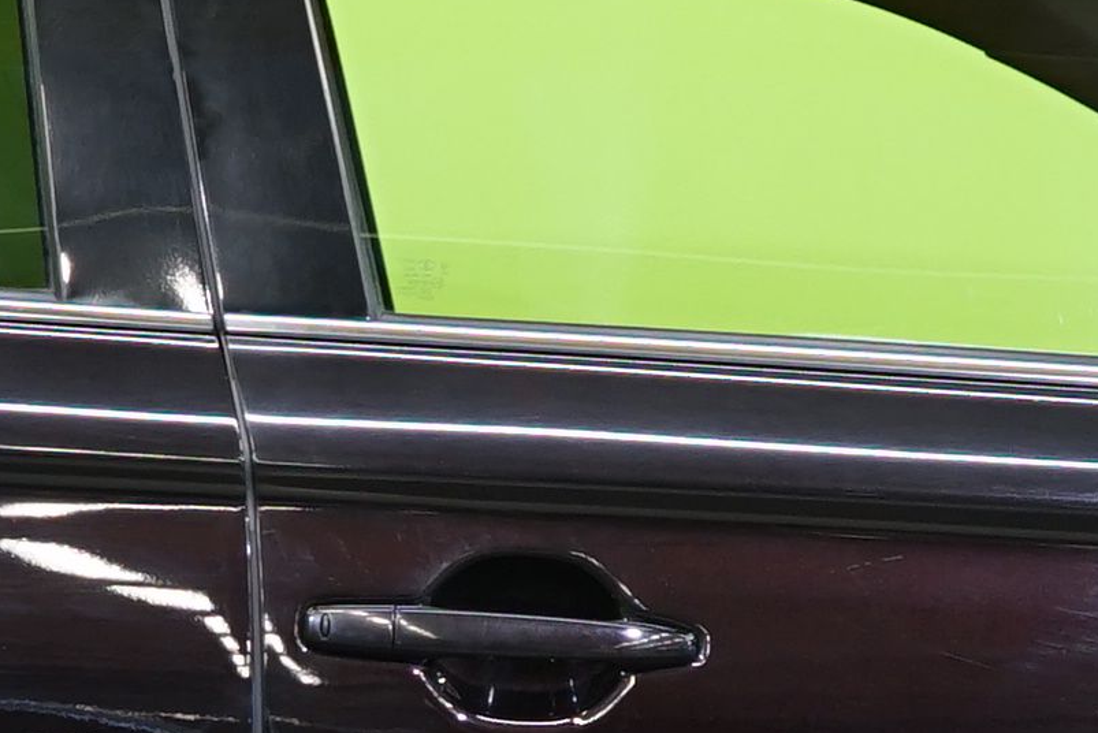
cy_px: 749
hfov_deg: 8.6
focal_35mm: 239
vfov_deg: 5.7
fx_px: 7292
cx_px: 480
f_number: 5
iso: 400
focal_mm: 32
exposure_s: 1/15
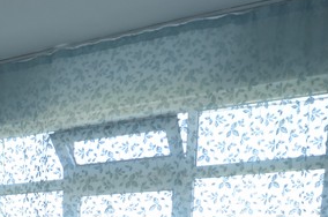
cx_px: 9
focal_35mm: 54
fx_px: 491
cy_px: 381
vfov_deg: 19.4
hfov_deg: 34.1
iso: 360
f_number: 5.6
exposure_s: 1/125
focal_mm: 10
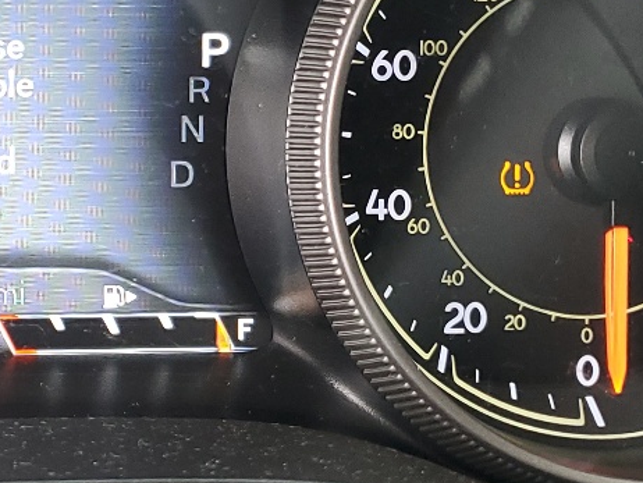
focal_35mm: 90
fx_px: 1673
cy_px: 198
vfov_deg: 16.4
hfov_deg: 20.8
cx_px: -54
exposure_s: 1/60.2
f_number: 1.5
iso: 82
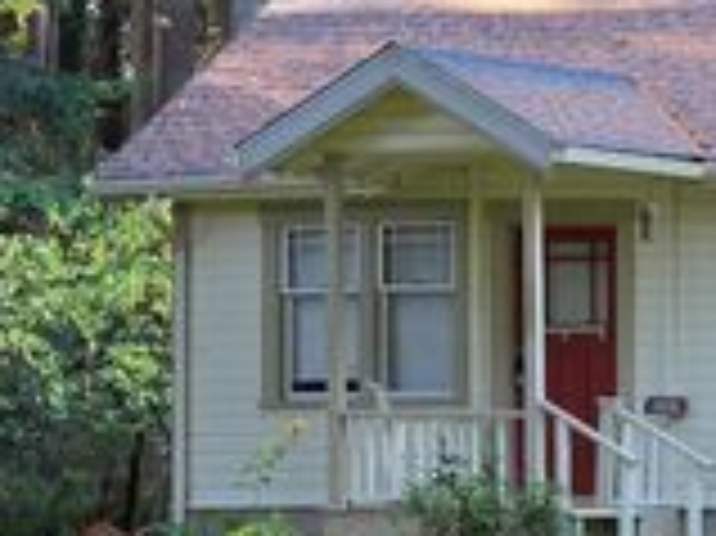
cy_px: 254
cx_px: 878
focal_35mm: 362
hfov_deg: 5.5
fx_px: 7482
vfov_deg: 4.1
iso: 500
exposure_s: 1/120
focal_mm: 18.6
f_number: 3.4
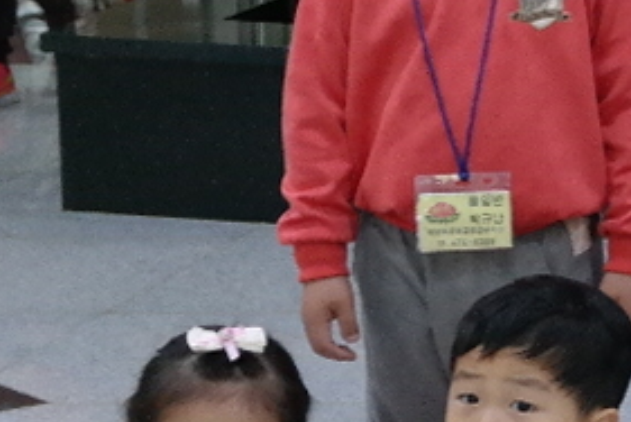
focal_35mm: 221
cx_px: 1785
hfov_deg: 8.1
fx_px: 3878
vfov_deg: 6.2
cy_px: -67
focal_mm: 24
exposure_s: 1/50
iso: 1600
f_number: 4
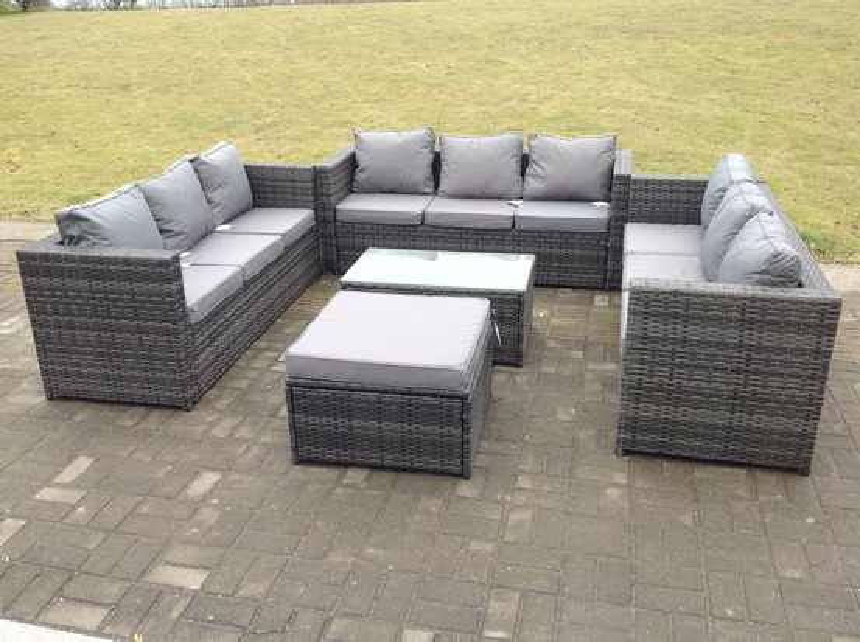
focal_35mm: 35
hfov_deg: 52.7
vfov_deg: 40.6
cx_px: 430
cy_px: 321
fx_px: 868
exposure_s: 1/260
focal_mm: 4.28
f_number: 2.4
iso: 50
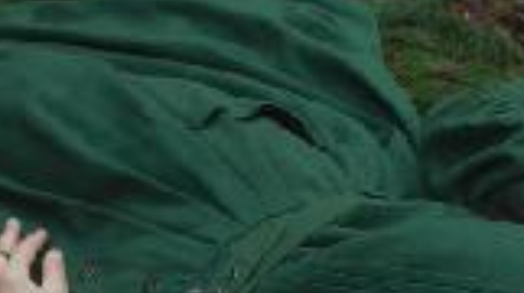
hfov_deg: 23.2
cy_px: 396
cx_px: 524
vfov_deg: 13.1
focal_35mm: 88
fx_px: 1221
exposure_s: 1/90
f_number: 6.7
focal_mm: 20
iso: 200
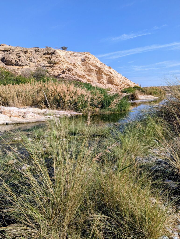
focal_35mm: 24
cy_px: 120
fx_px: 166
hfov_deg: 56.9
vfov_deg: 71.5
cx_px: 90
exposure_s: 1/2463
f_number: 1.85
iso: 43
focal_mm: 6.81
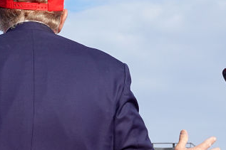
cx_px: 25
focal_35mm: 378
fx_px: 2372
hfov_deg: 5.4
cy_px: 179
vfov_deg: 3.6
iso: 400
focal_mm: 42.74
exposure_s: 1/500
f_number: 10
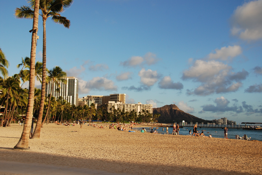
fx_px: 306
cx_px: 131
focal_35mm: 42
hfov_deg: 46.3
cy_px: 88
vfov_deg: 32.0
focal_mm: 28
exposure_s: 1/500
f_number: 8
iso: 250
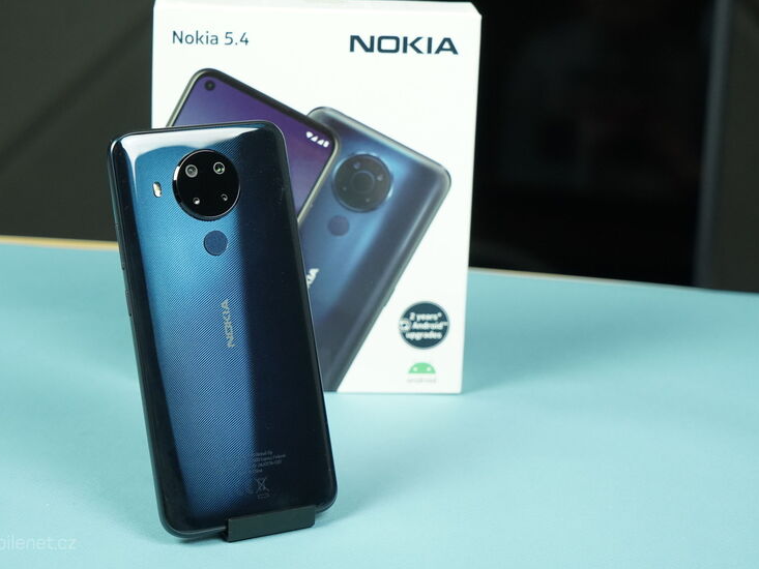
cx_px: 346
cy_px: 284
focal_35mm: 76
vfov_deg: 19.4
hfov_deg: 25.6
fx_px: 1667
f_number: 7.1
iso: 4000
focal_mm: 70
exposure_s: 1/160
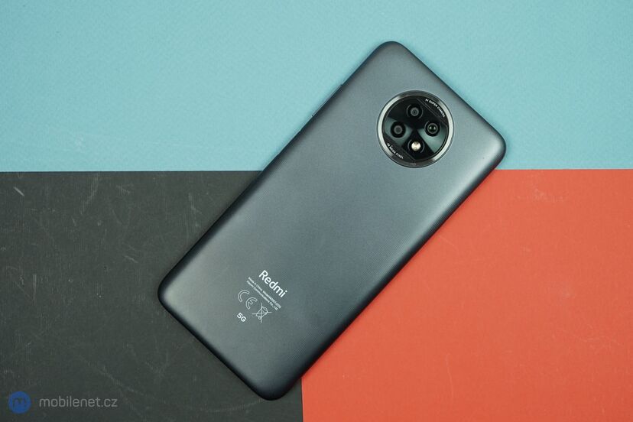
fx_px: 686
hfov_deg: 49.6
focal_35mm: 39
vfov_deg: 34.2
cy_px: 211
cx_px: 316
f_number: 5.6
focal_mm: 39
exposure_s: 1/160
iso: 800
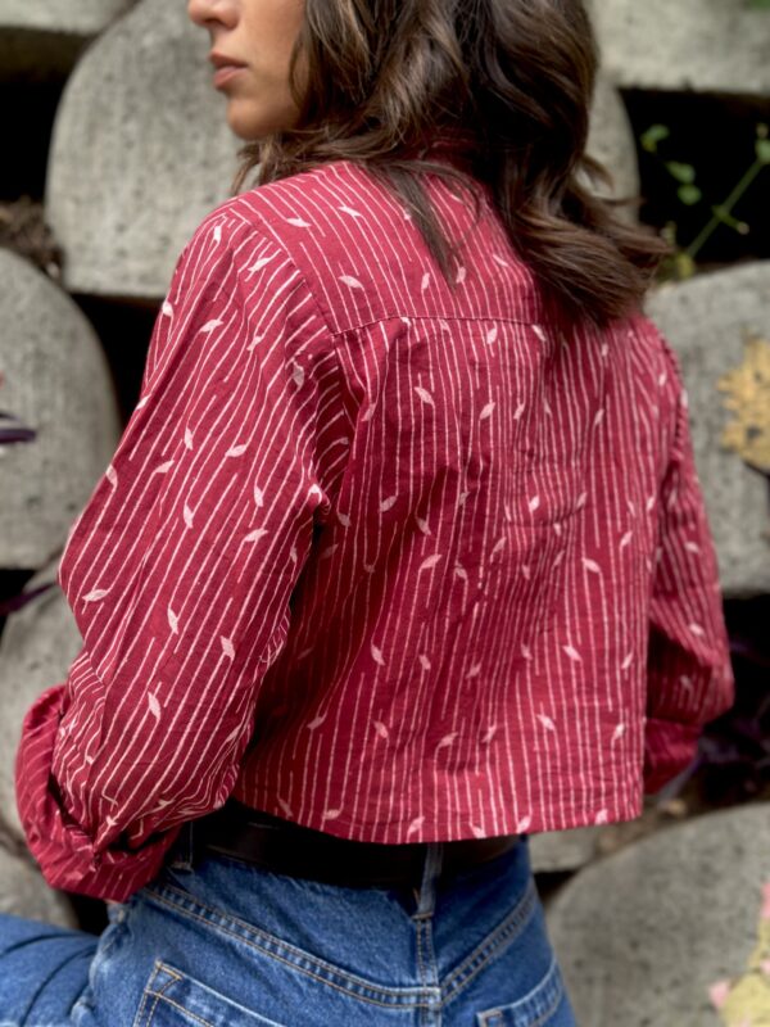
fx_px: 1424
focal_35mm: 48
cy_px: 514
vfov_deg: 39.7
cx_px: 385
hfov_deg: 30.3
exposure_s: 1/210
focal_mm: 6.86
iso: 80
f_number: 1.78
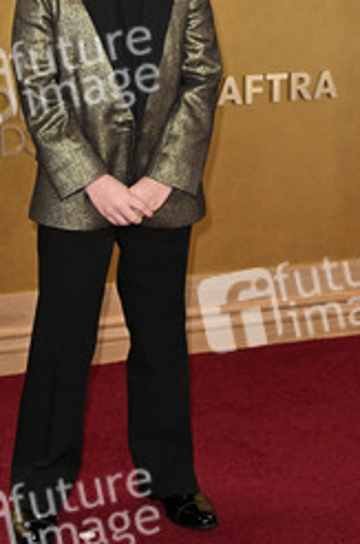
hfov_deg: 14.2
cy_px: 190
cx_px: 110
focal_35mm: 96
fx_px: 1446
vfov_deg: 21.2
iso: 2500
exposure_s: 1/320
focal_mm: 59
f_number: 5.6
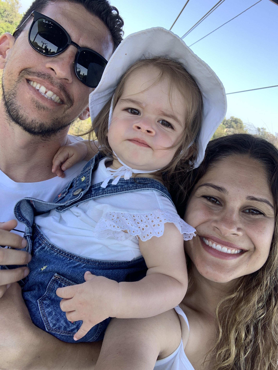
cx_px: 139
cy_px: 185
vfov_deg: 56.8
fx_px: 343
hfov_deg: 44.2
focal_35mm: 32
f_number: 2.2
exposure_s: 1/122
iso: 20
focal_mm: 2.87
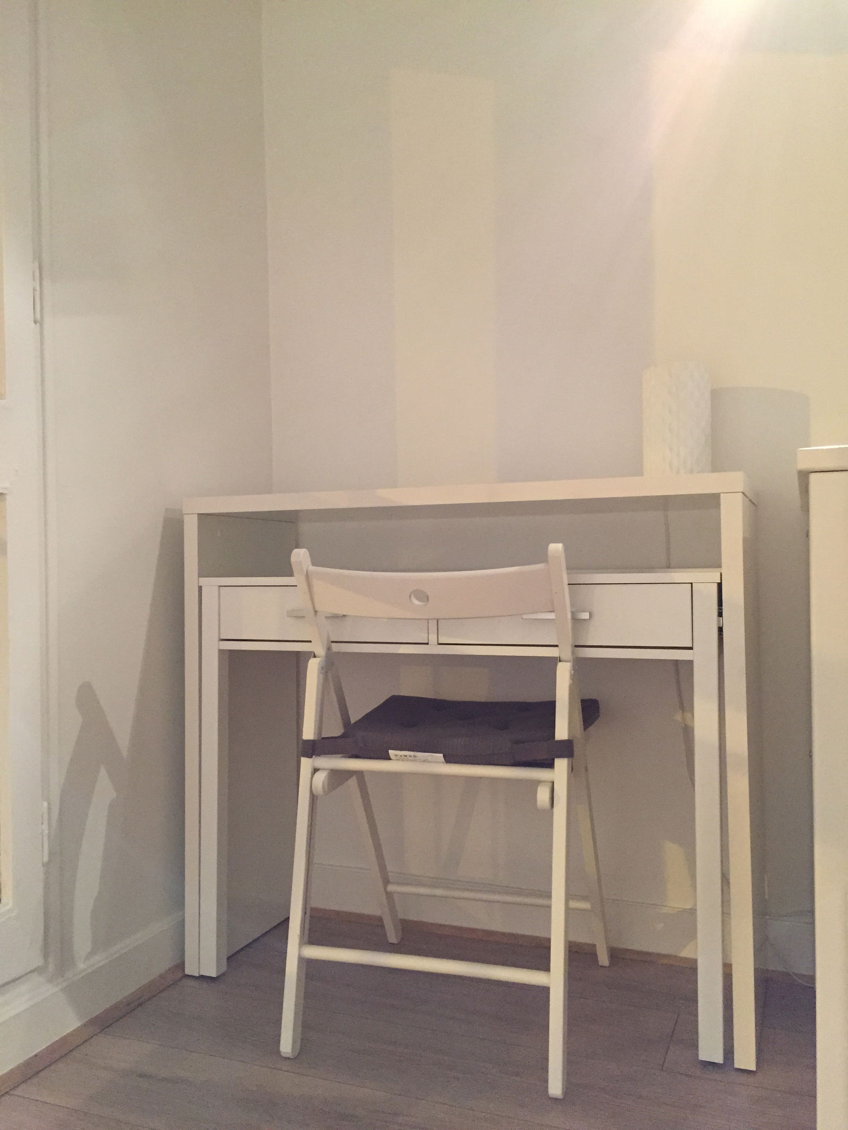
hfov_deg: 48.2
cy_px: 565
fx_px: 947
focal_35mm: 29
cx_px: 424
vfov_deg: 61.7
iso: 250
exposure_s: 1/20
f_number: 2.2
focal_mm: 4.15
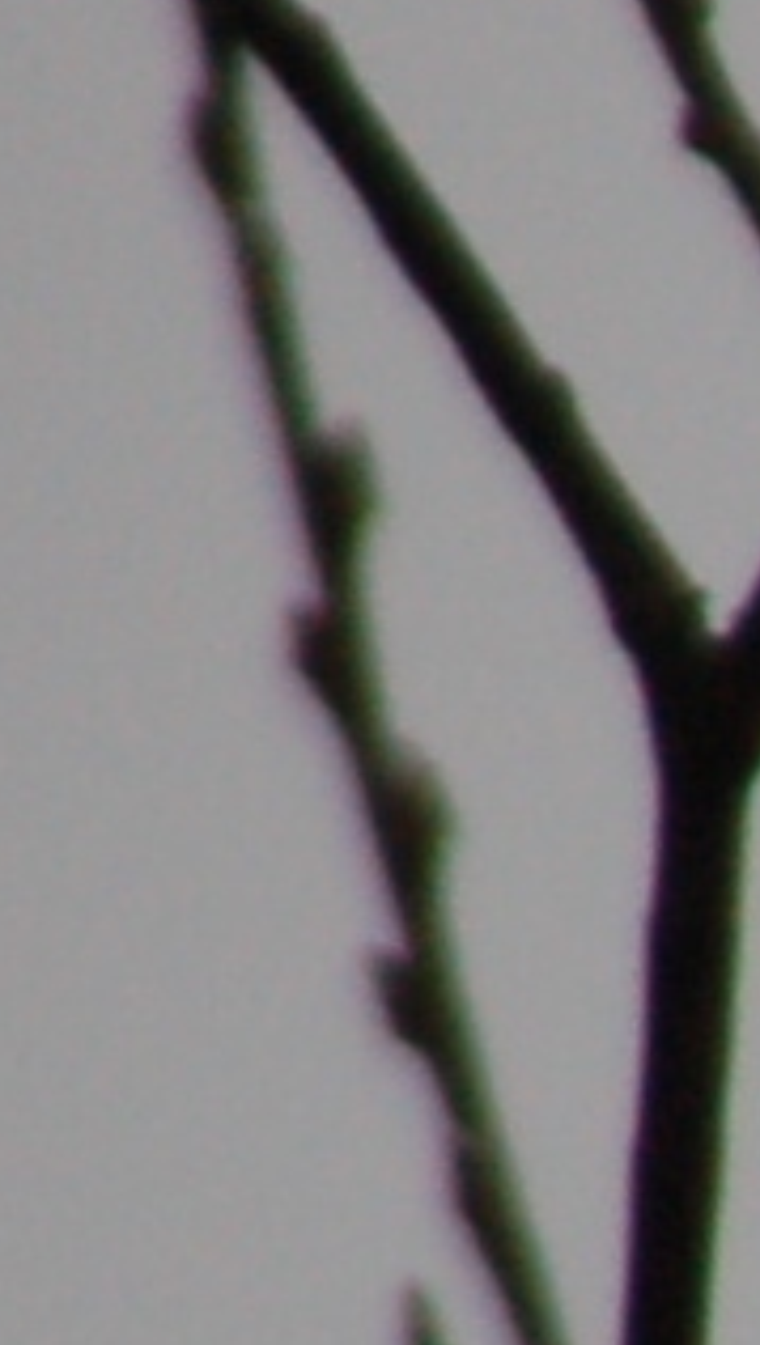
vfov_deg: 0.6
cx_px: 3617
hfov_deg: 0.4
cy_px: 1481
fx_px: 119489
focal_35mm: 3345
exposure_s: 1/250
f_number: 6.3
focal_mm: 300
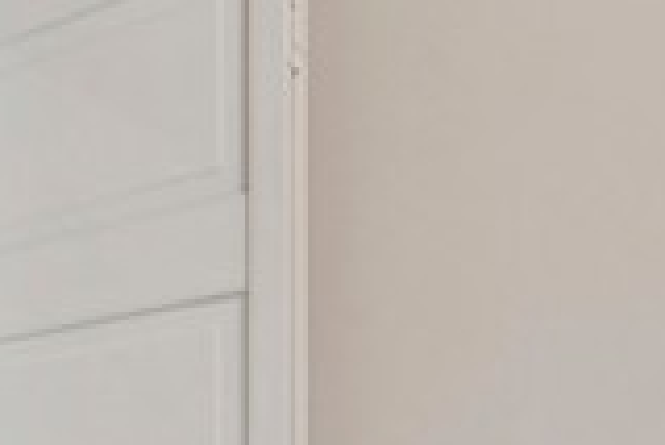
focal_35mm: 64
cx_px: -436
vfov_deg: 18.3
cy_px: 715
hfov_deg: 22.7
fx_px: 1183
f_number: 8
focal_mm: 16
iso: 400
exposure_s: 1/10
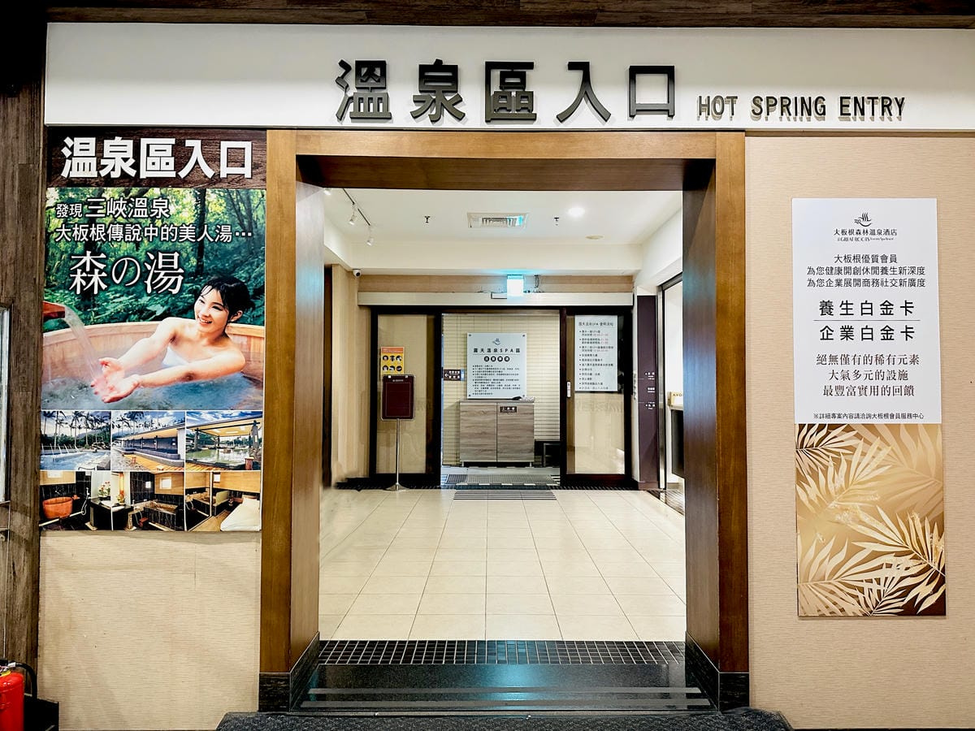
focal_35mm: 24
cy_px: 366
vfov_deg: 56.8
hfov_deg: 71.6
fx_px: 676
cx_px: 488
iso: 400
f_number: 1.78
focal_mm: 6.86
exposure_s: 1/60
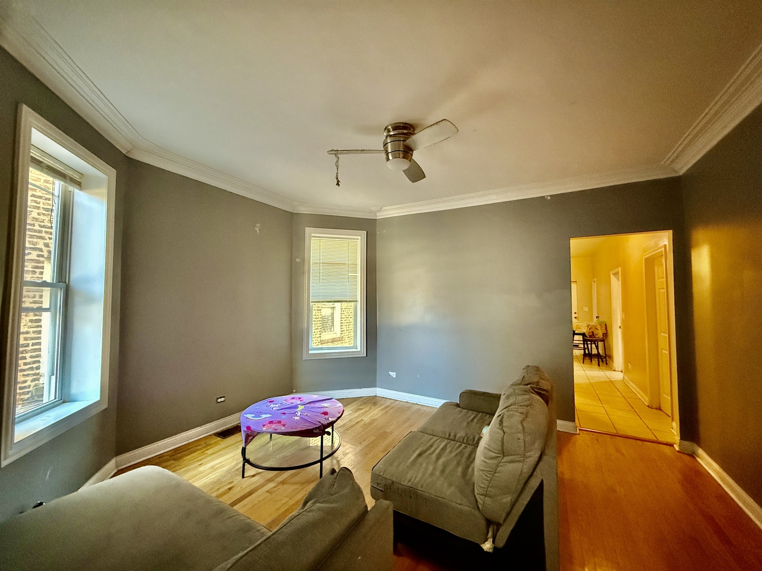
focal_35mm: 14
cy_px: 286
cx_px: 381
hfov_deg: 102.1
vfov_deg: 85.7
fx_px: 308
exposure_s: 1/60
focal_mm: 2.22
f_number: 2.2
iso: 1000
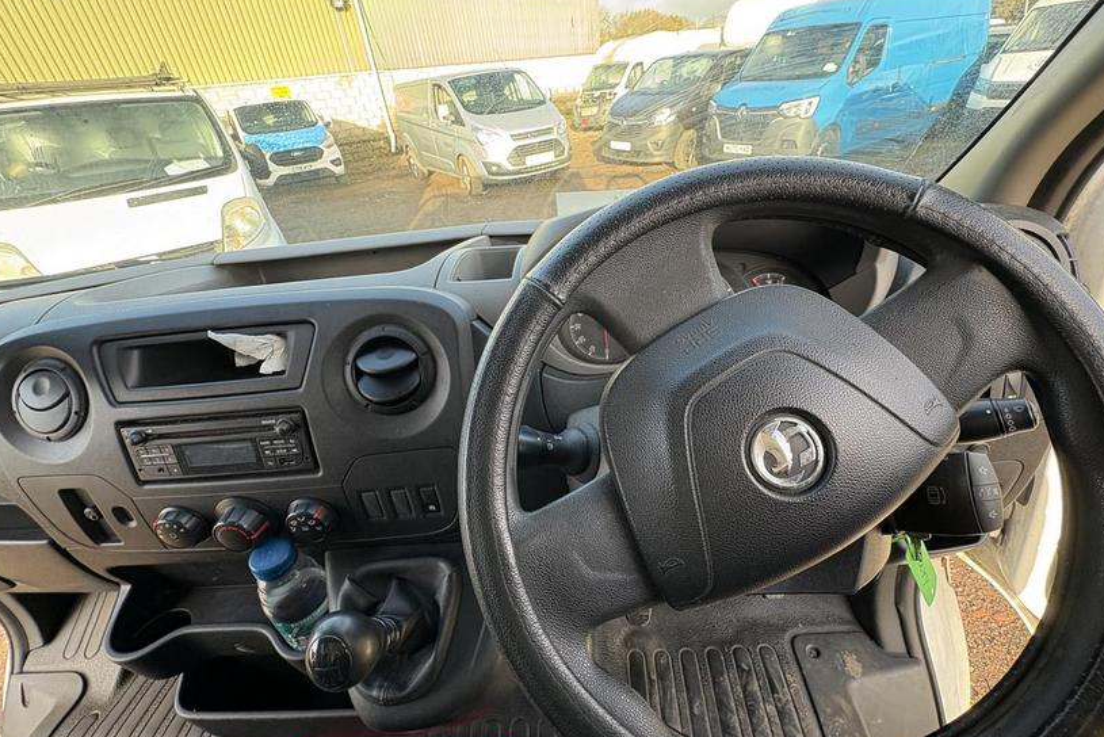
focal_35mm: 16
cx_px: 570
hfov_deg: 96.7
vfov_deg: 73.8
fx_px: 491
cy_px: 358
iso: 160
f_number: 2.2
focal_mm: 2.22
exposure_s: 1/99
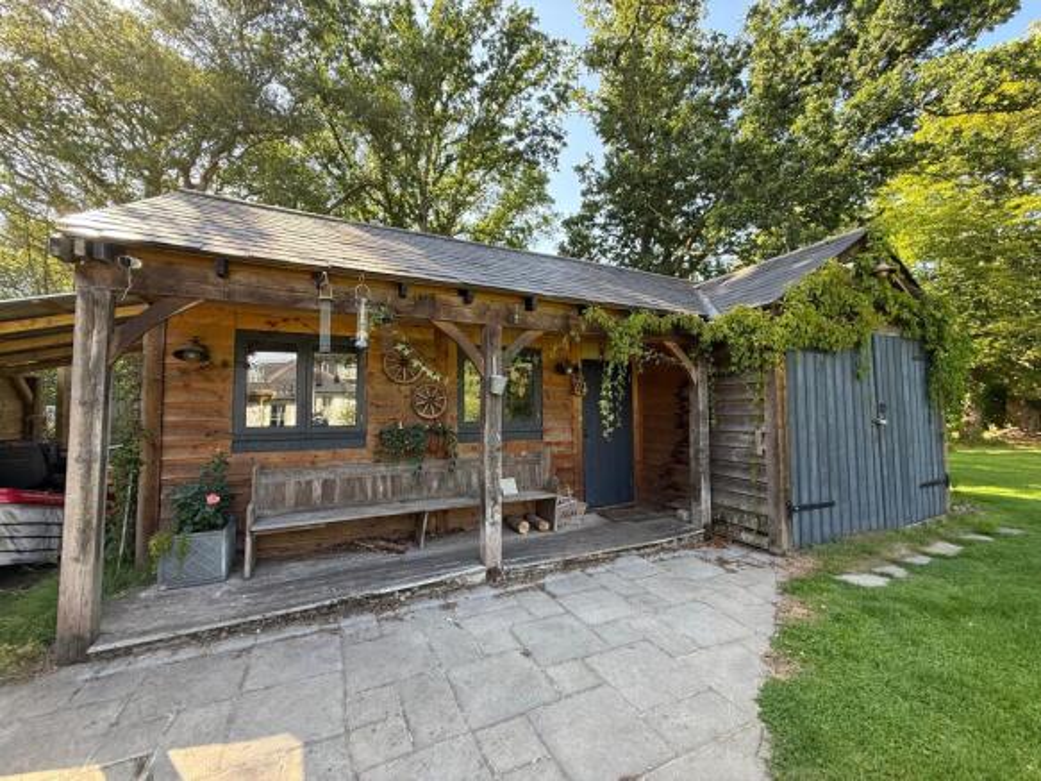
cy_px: 390
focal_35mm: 14
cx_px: 520
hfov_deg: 102.1
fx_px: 421
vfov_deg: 85.7
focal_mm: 2.22
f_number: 2.2
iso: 64
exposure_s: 1/143
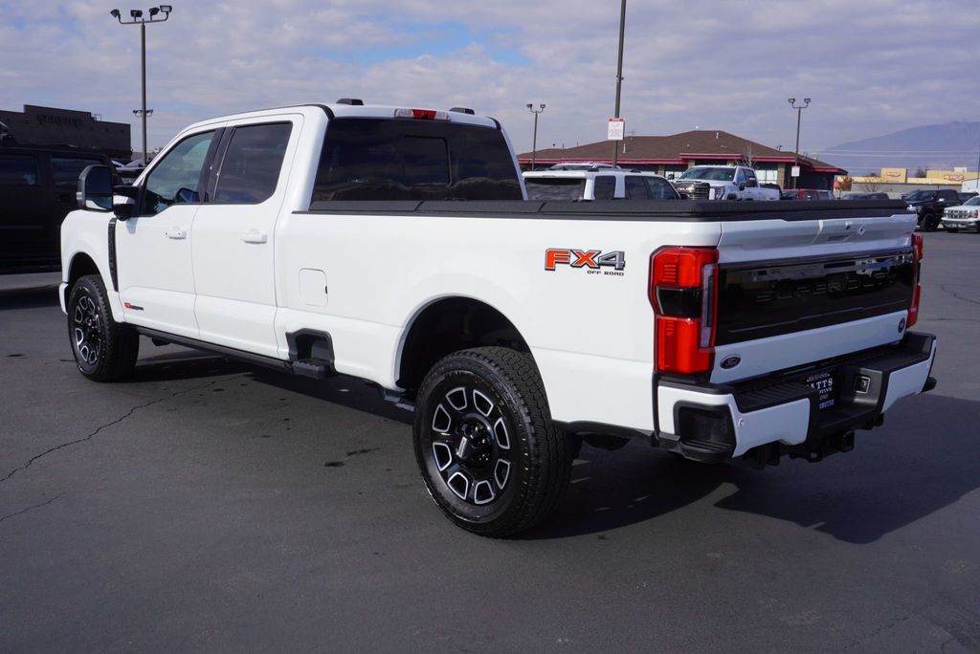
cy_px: 327
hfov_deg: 55.1
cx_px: 490
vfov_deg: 38.4
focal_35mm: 34
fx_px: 940
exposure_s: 1/200
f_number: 10
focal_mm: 23
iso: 100
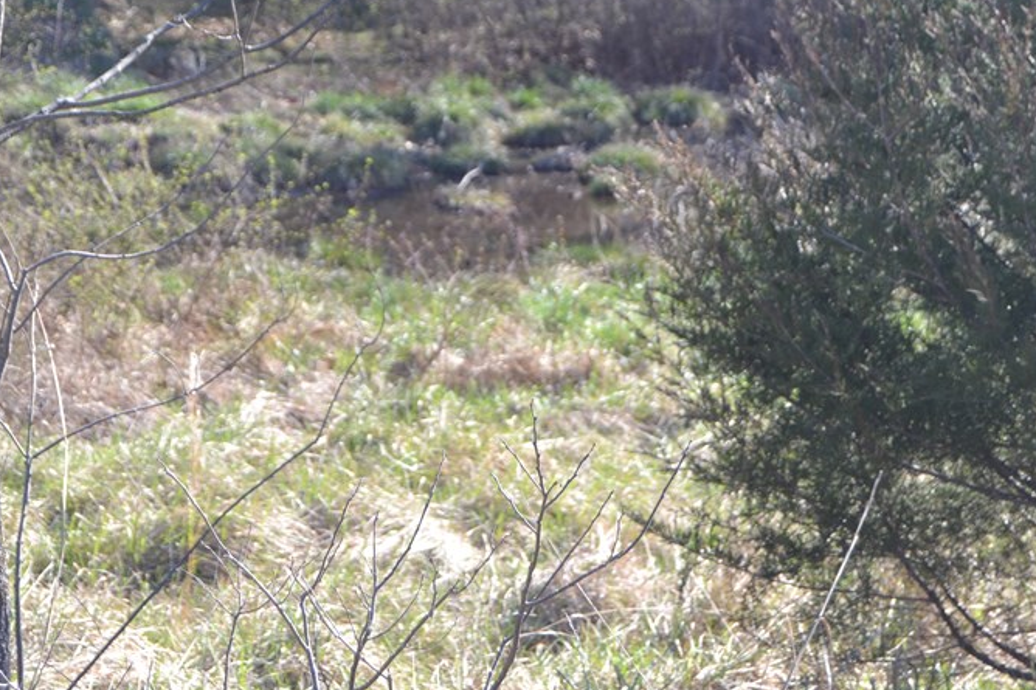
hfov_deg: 18.6
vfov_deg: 12.4
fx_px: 3159
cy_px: 217
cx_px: 403
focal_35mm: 110
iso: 100
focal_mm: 45
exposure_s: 1/125
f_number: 5.6
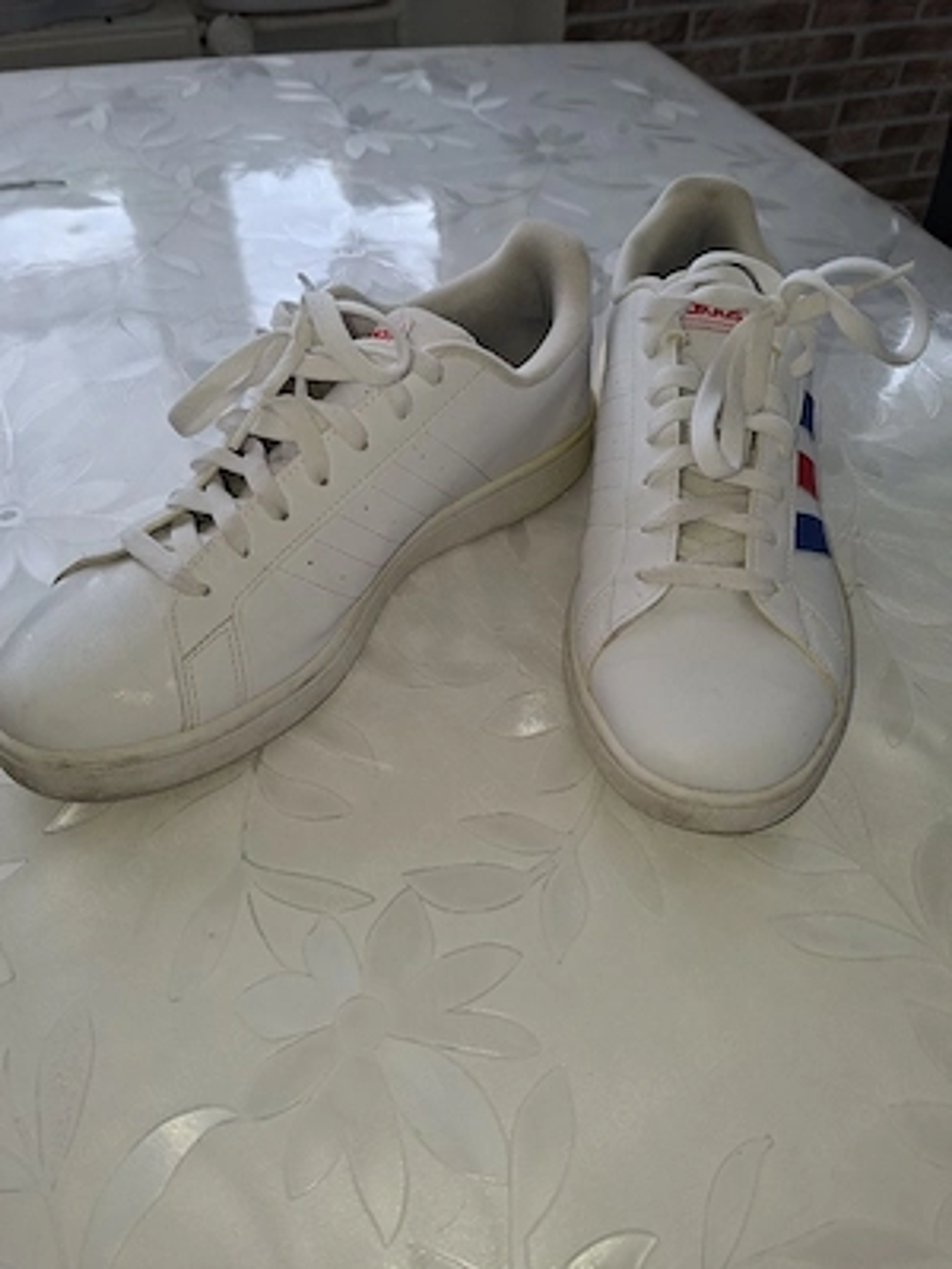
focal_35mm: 23
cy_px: 634
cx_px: 476
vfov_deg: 73.9
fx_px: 843
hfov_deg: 58.9
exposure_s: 1/238
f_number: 1.8
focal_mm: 5.54
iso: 50
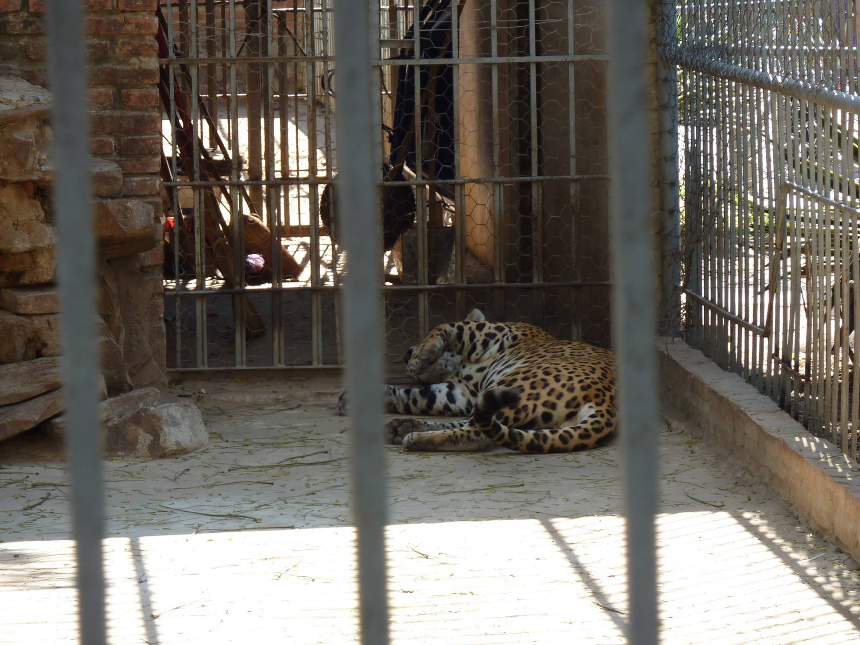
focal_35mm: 158
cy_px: 322
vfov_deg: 9.4
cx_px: 430
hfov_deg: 12.5
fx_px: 3925
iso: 80
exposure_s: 1/60
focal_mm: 25.9
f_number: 4.5
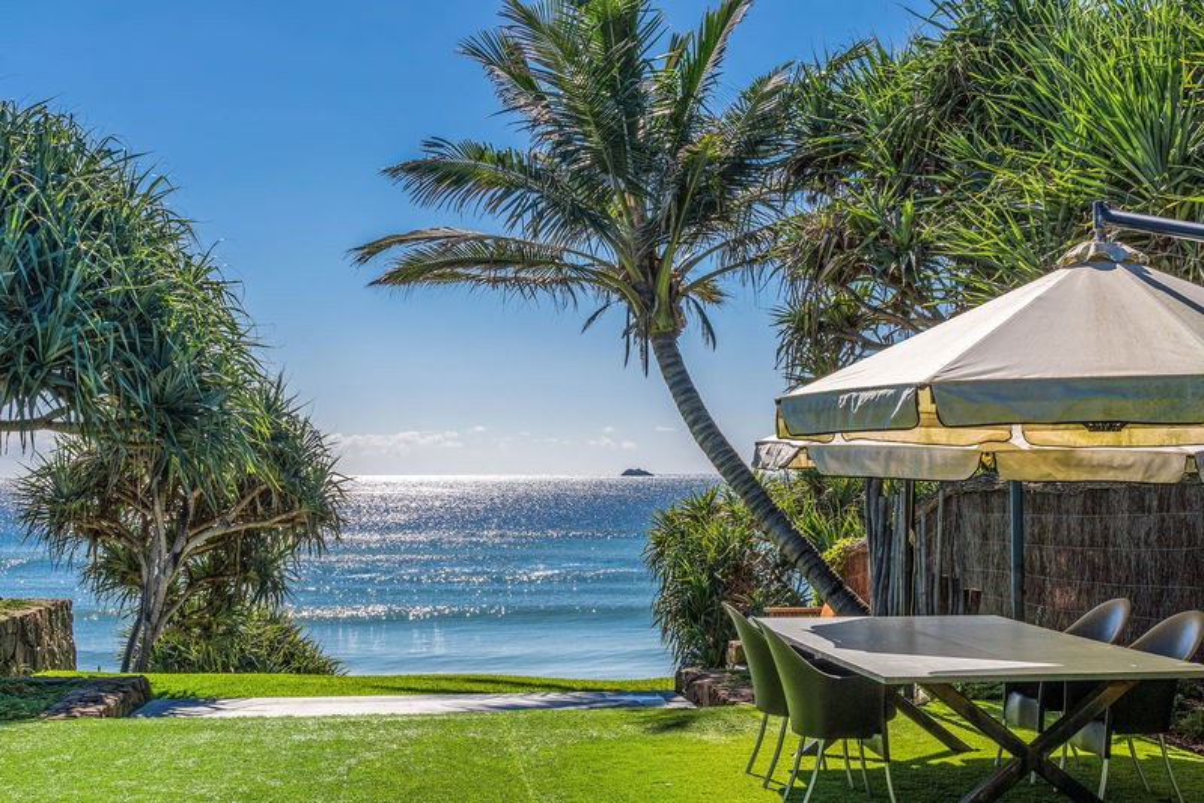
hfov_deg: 41.1
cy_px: 402
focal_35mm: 48
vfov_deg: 28.1
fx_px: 1606
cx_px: 602
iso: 320
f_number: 11
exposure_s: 1/500
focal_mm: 32
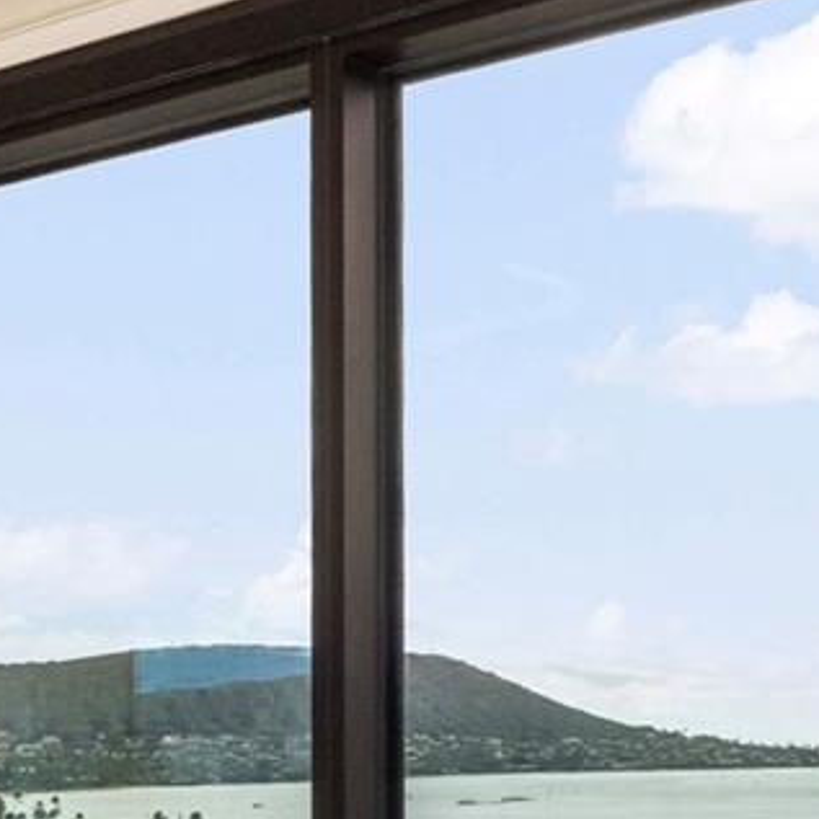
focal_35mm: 60
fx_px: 1606
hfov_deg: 24.9
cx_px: 1059
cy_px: 772
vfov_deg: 27.3
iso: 400
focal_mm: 14
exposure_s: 1/80
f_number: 9
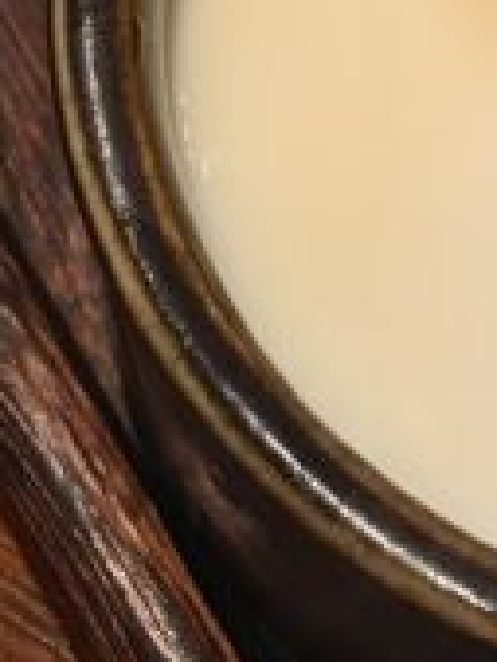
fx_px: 2294
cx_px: 511
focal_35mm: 120
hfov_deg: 12.2
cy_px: -86
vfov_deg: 15.9
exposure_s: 1/17
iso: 64
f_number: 2.2
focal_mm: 4.15
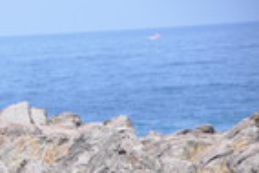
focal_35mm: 380
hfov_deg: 5.4
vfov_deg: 3.6
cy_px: 262
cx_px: -139
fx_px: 2737
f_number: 5.6
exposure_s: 1/500
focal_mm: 82
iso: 200
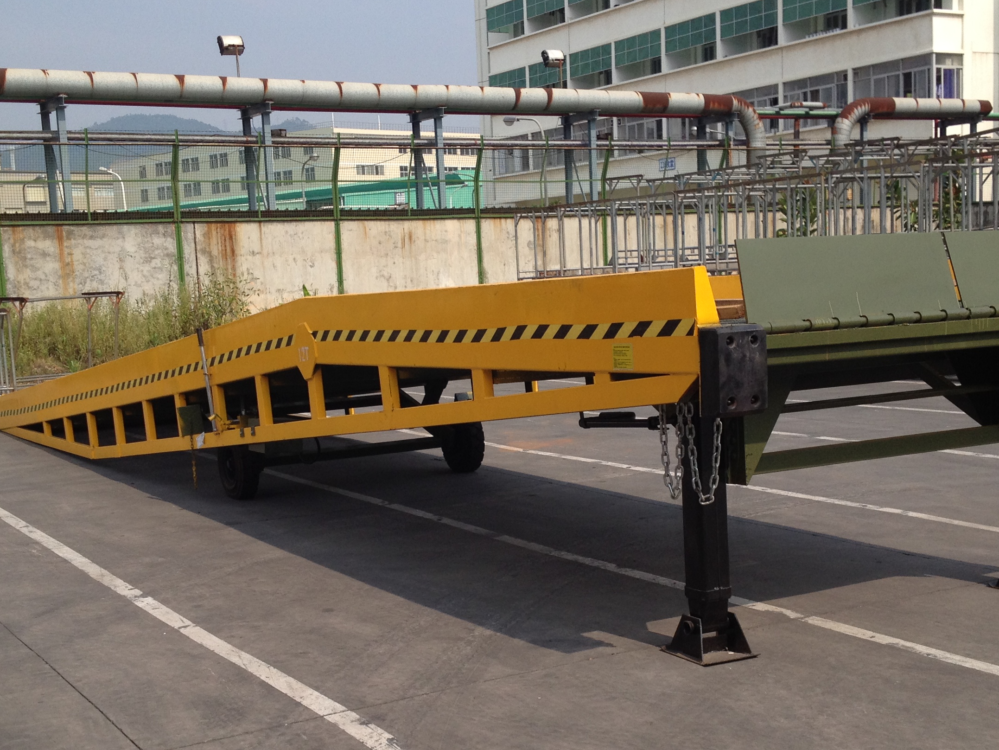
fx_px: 1530
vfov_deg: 27.5
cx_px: 508
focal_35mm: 53
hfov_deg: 36.2
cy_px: 440
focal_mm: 4.28
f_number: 2.4
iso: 64
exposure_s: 1/1623
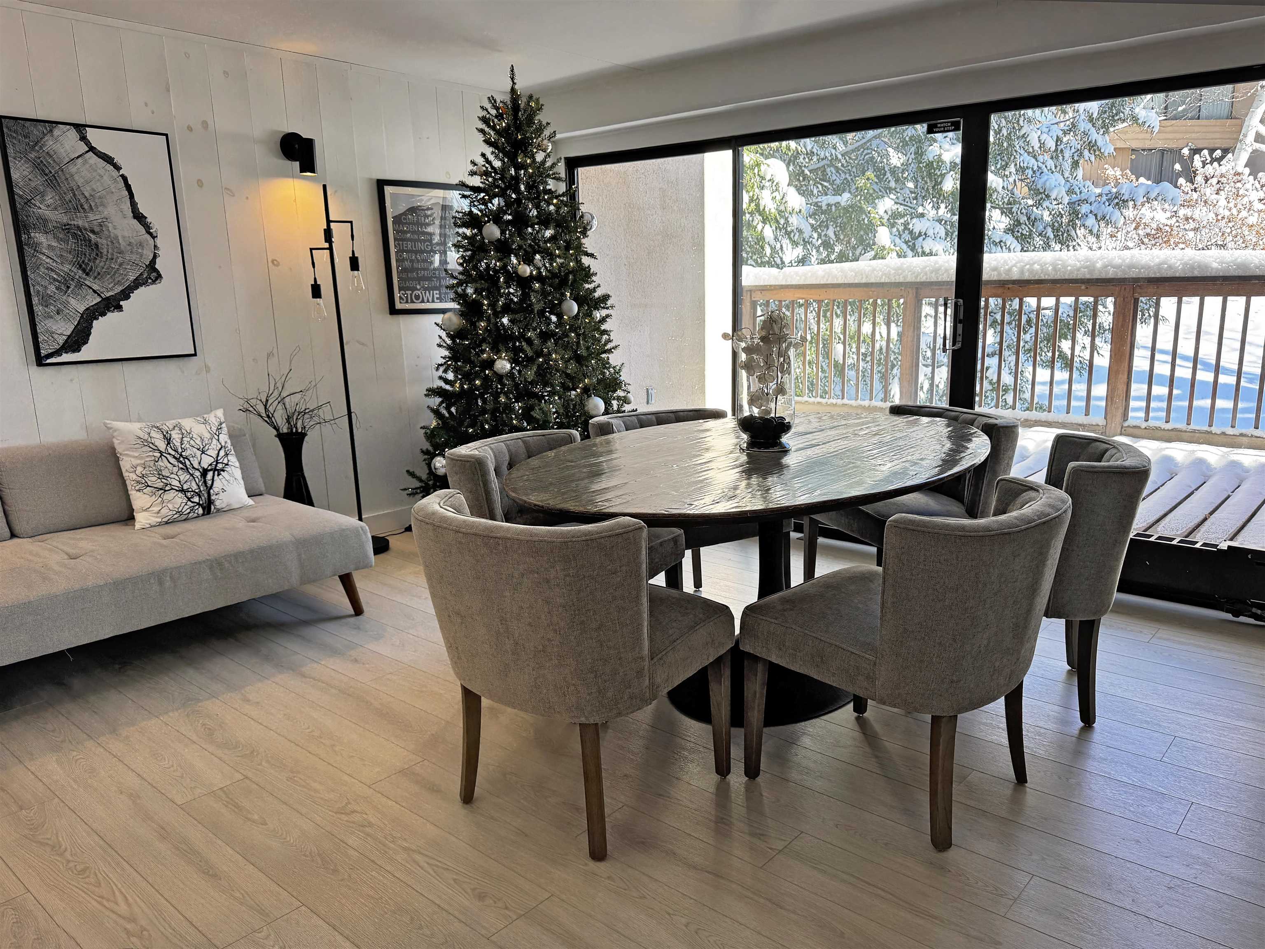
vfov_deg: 56.8
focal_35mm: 24
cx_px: 632
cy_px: 474
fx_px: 877
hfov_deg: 71.6
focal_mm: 6.76
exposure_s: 1/213
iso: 64
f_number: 1.78
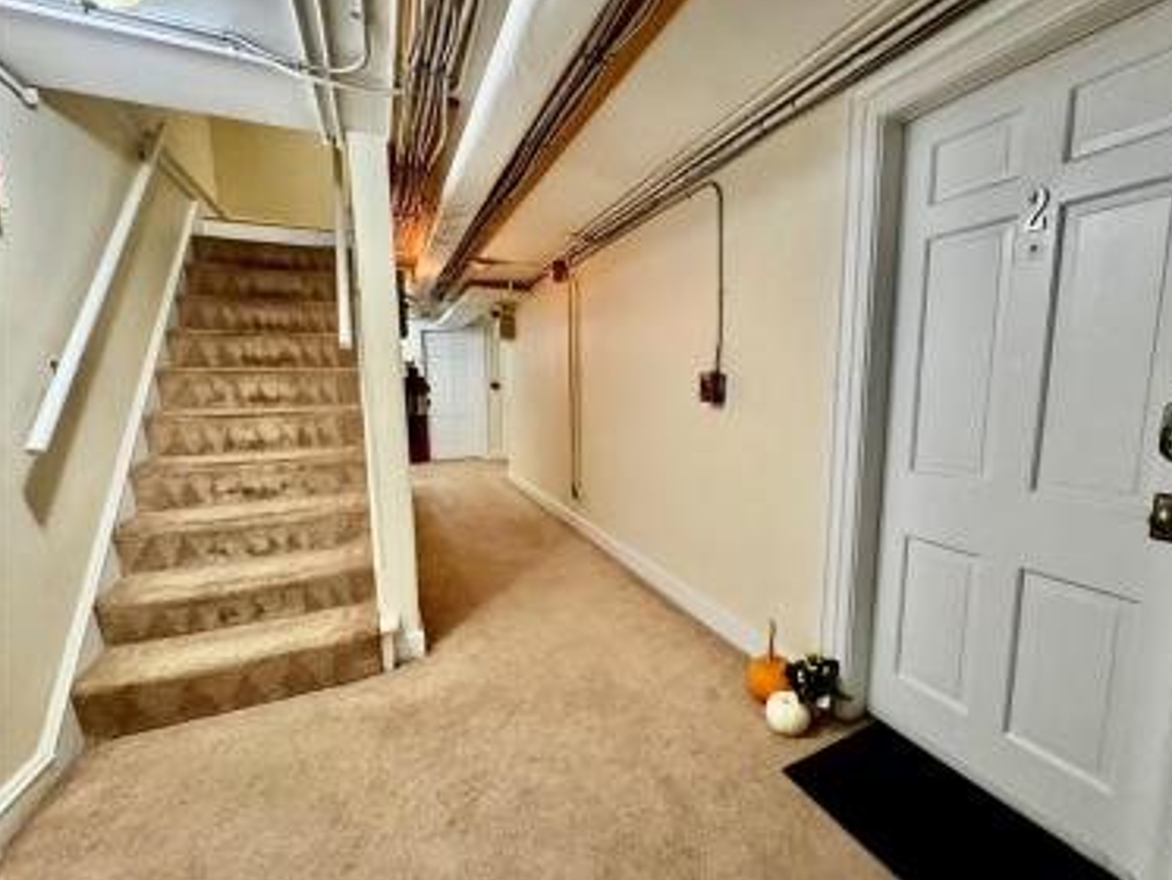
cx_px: 616
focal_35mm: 15
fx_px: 508
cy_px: 446
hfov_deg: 98.1
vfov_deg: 81.8
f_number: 2.2
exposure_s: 1/60
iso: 1000
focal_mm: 2.22
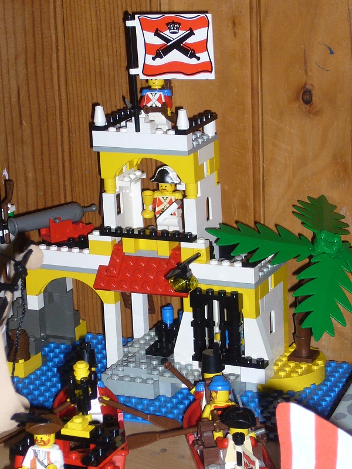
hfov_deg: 11.7
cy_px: 234
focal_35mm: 127
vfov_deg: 15.5
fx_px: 1722
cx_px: 176
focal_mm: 15.4
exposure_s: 1/30
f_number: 4.6
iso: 125
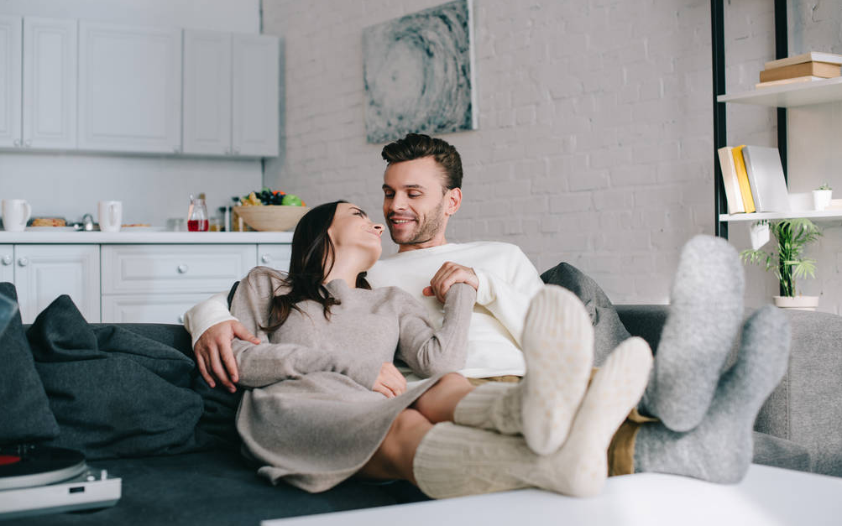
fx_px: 1193
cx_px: 415
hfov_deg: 38.9
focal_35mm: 52
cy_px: 250
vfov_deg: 24.9
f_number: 3.5
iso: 160
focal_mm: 50
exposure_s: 1/200
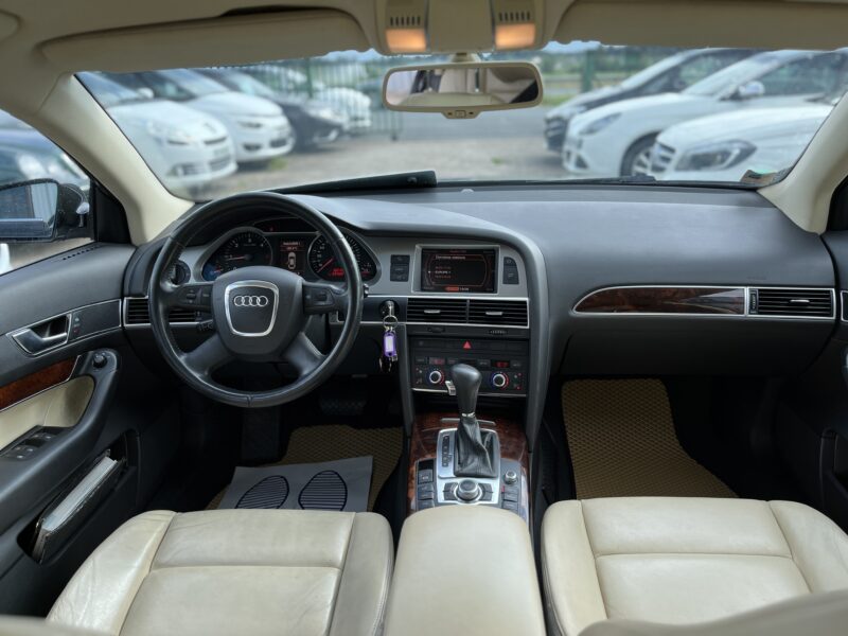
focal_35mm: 26
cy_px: 318
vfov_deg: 53.1
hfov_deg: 67.3
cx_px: 424
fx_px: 637
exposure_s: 1/437
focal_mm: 5.1
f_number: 1.6
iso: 50
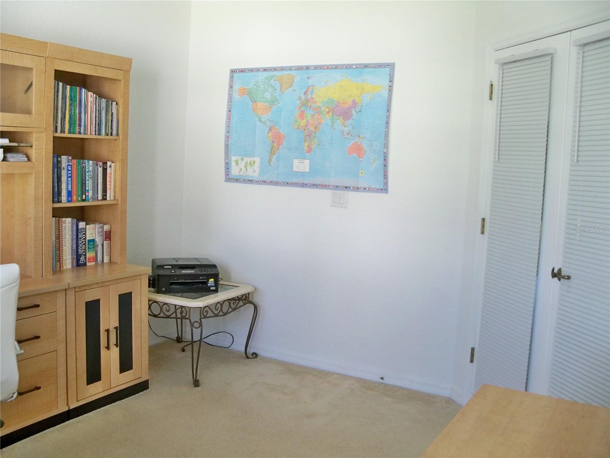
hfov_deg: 52.6
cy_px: 229
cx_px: 305
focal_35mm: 35
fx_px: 617
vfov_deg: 40.7
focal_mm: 6.2
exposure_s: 1/30
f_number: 3.5
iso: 160
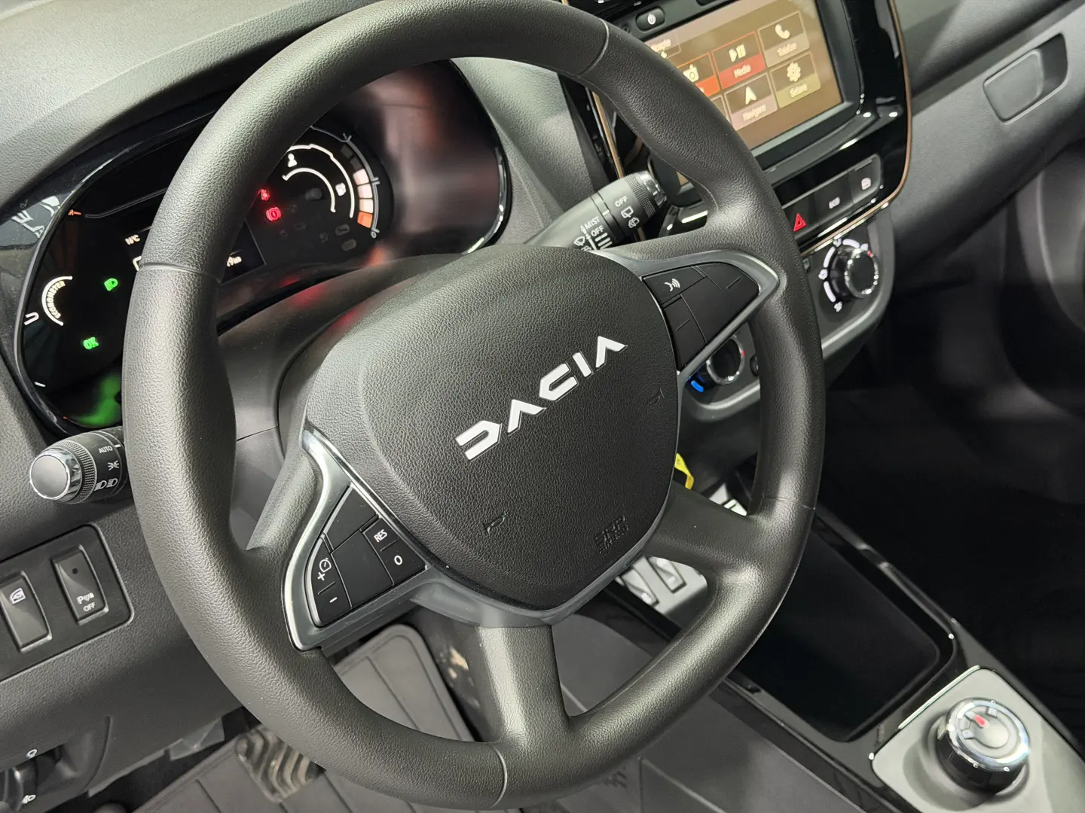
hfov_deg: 39.7
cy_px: 406
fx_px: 1505
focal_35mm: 48
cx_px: 542
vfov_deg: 30.3
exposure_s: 1/25
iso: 500
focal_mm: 6.76
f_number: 1.78
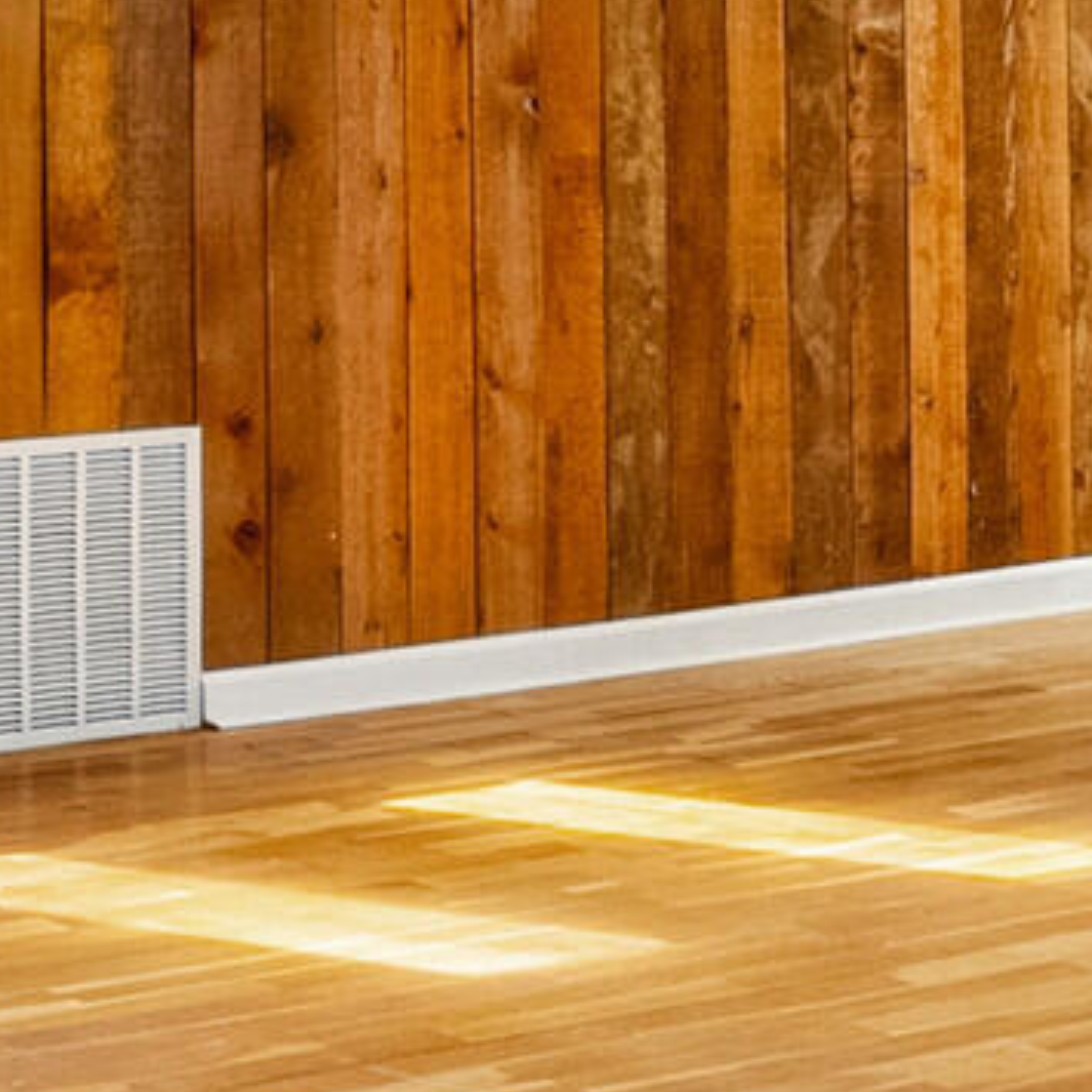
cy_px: 51
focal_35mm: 111
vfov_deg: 15.5
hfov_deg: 15.0
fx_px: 3962
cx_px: -326
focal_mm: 16
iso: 800
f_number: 9
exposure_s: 1/13
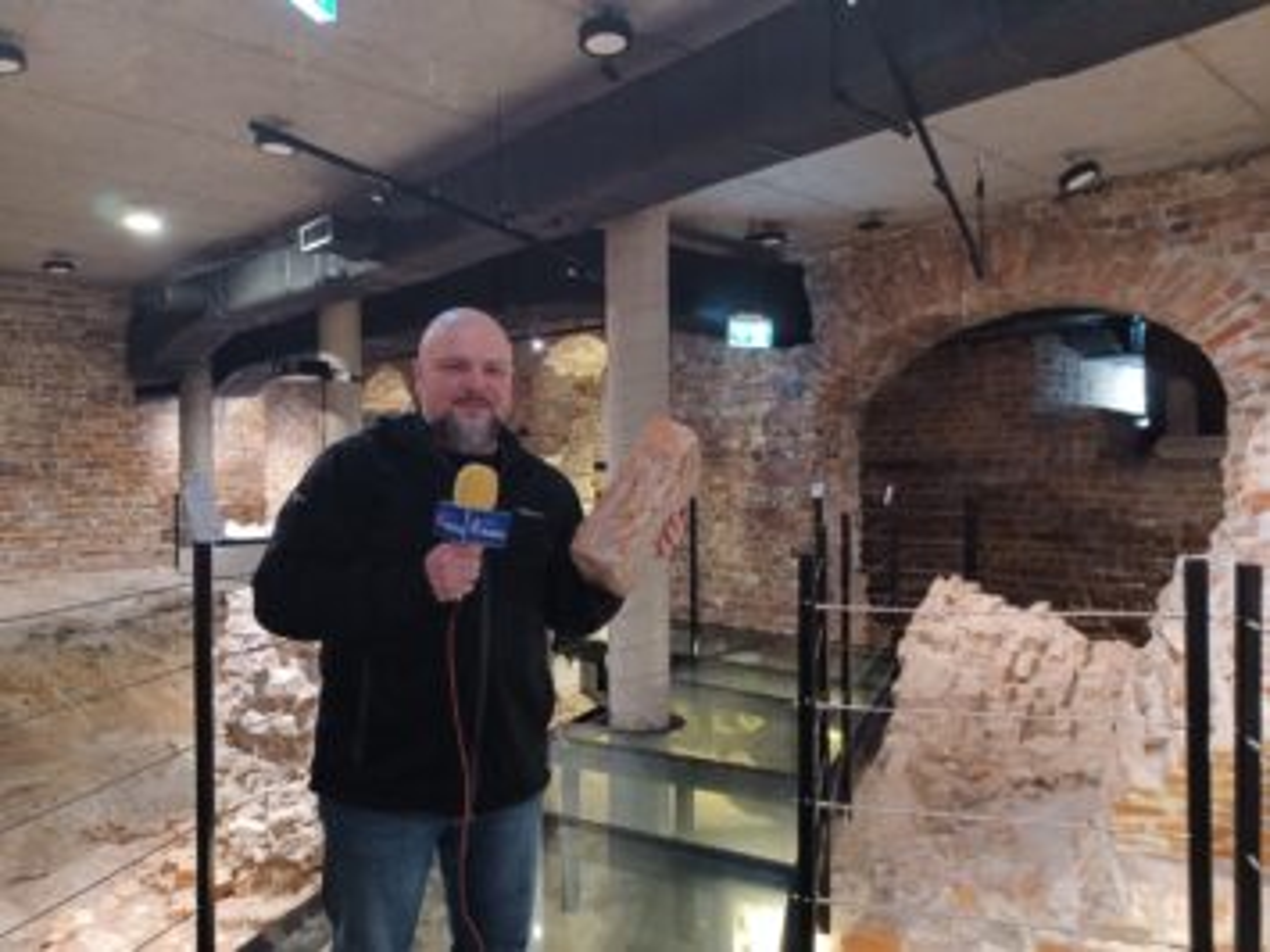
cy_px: 476
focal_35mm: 25
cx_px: 635
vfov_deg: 54.9
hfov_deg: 69.4
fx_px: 917
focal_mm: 4.6
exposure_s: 1/24
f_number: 1.8
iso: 640
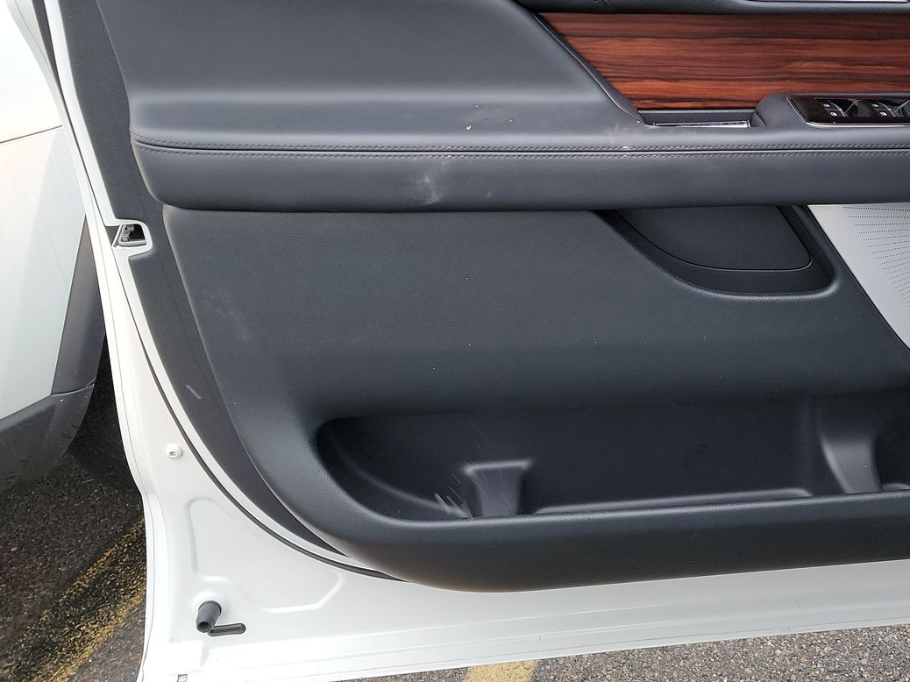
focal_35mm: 37
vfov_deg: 38.5
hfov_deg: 49.3
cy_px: 273
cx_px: 606
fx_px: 972
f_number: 1.8
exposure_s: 1/59
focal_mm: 6.7
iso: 167
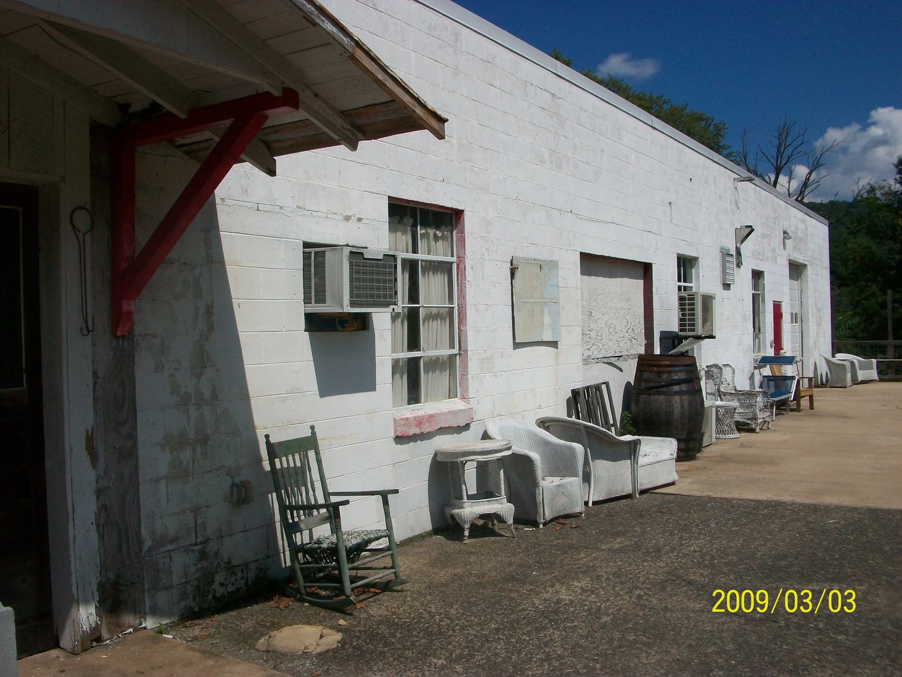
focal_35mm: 34
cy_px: 338
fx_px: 886
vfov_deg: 41.8
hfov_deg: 54.0
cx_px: 451
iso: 80
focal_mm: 5.7
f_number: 5.5
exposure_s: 1/1401
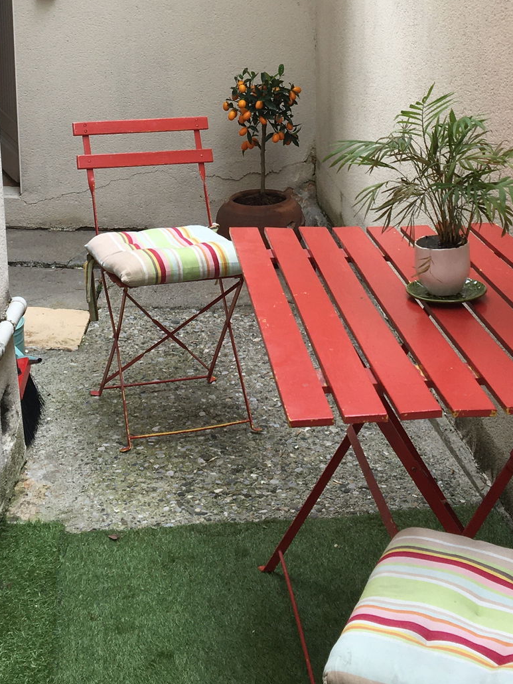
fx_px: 1186
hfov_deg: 24.4
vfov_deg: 31.0
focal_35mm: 60
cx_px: 268
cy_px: 98
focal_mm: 4.15
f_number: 2.2
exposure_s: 1/268
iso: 25
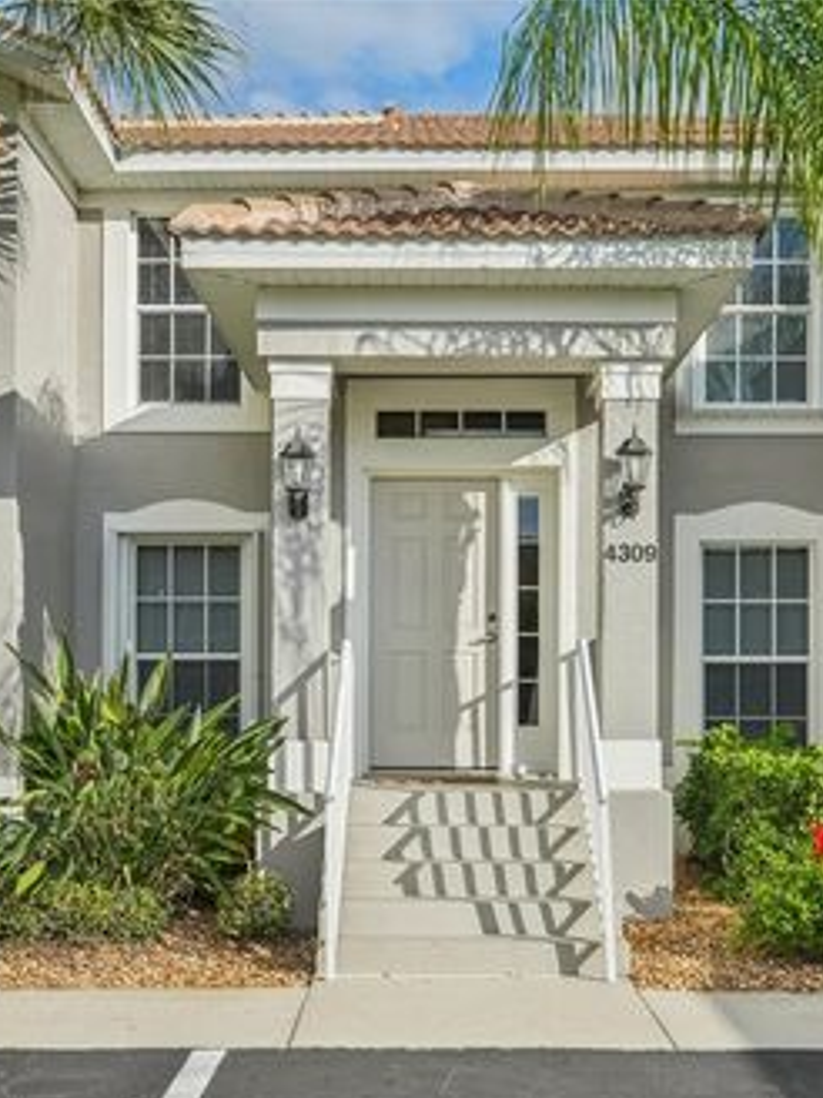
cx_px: 412
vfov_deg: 42.3
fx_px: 1418
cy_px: 554
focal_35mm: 45
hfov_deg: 32.4
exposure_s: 1/1250
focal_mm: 30.5
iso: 400
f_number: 8
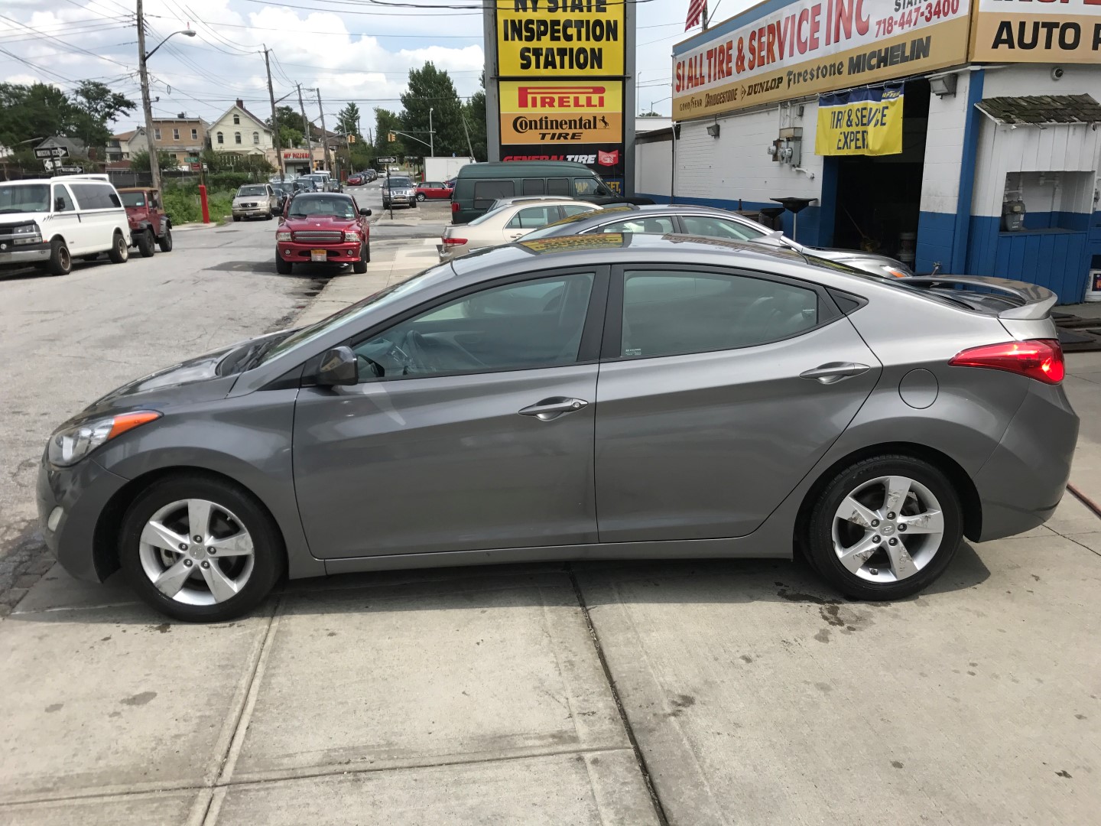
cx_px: 550
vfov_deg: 49.7
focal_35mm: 28
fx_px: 891
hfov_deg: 63.4
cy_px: 413
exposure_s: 1/1742
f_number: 1.8
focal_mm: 3.99
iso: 20
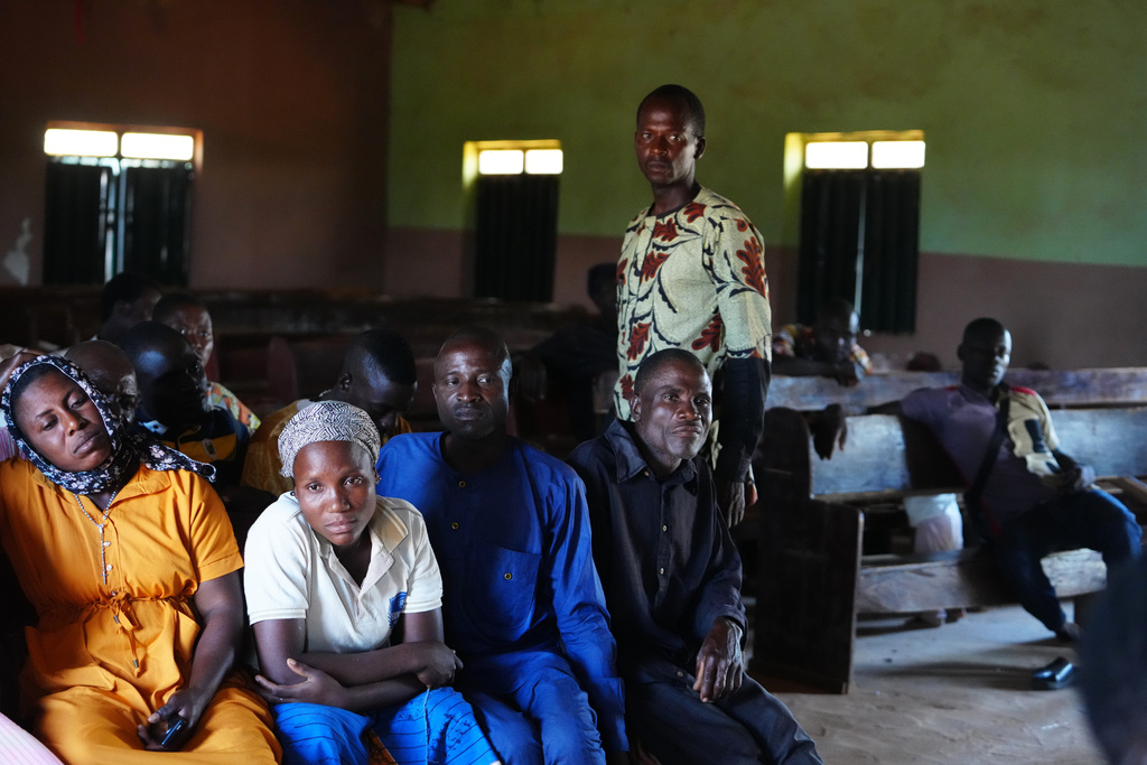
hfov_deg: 28.8
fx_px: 2230
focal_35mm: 70
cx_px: 574
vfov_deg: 19.5
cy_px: 382
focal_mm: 70
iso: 6400
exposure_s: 1/250
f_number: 3.5
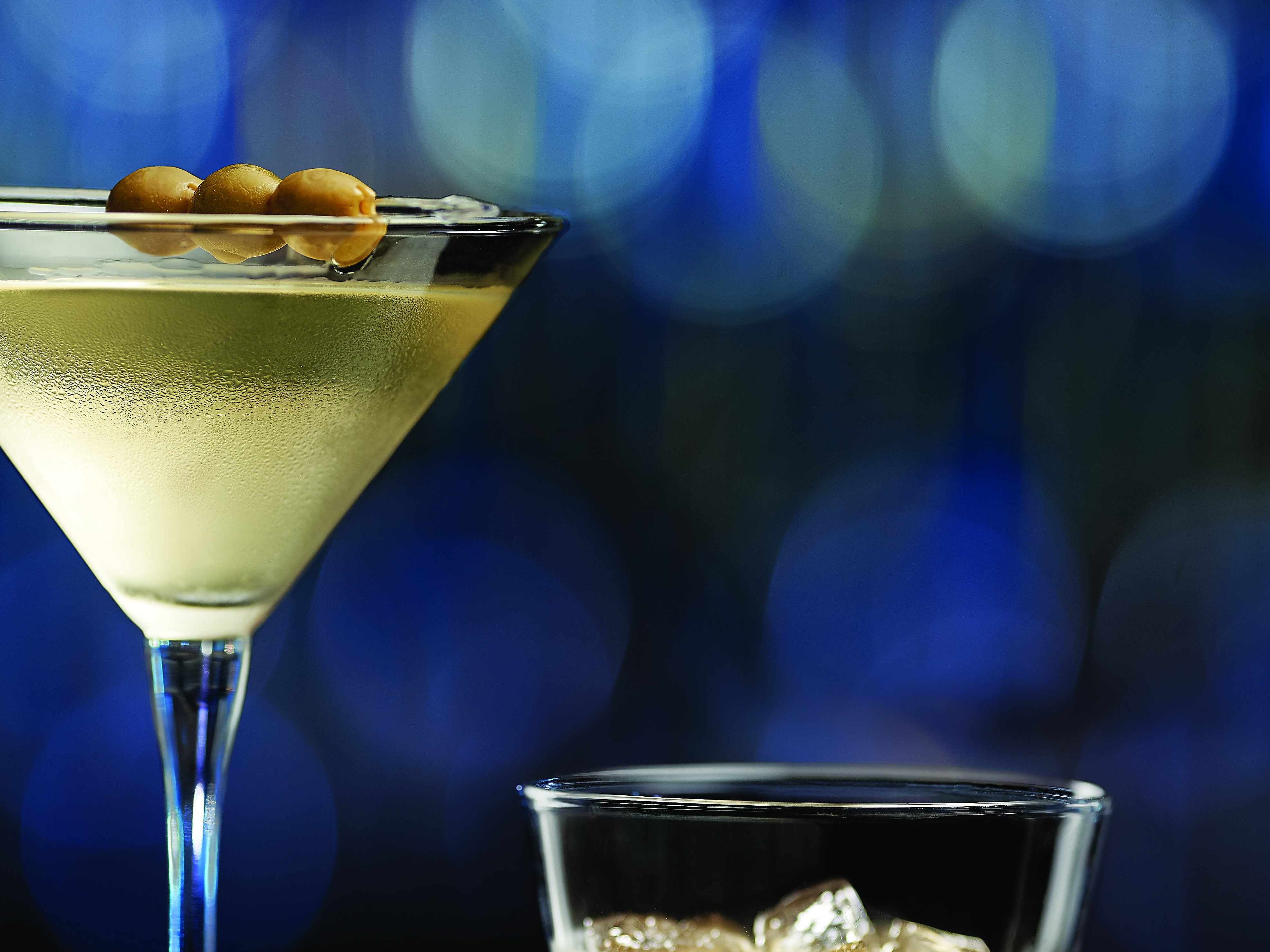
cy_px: 649
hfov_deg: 7.6
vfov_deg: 5.7
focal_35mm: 261
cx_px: 712
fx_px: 9575
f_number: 2.2
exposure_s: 1/160
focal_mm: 135
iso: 100
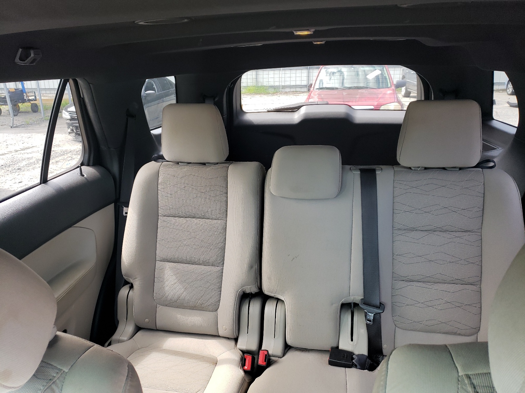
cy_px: 196
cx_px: 262
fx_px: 394
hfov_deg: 67.3
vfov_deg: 53.1
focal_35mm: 26
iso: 67
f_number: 1.5
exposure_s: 1/120
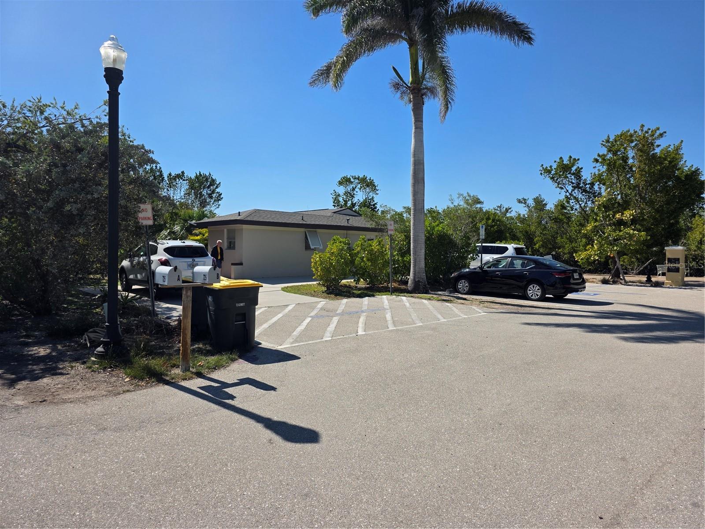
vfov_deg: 58.9
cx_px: 352
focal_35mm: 23
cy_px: 264
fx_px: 468
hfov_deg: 73.9
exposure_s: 1/7333
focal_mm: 6.3
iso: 80
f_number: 1.7
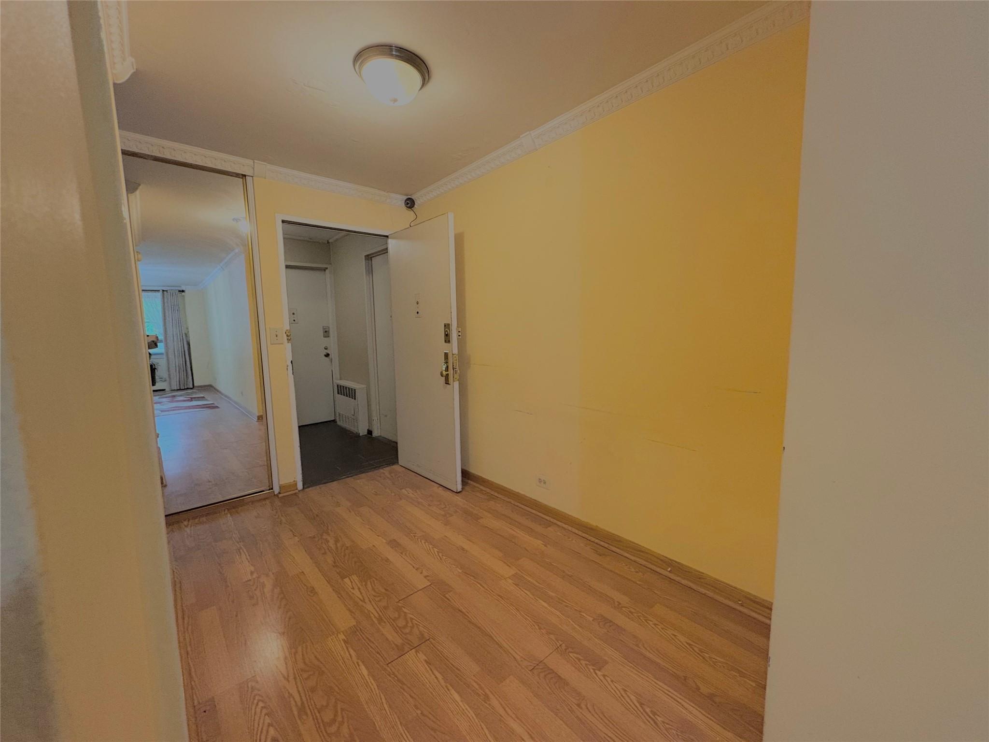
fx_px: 400
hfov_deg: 102.1
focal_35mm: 14
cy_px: 371
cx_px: 494
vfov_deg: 85.7
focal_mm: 2.22
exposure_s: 1/60
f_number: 2.2
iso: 500
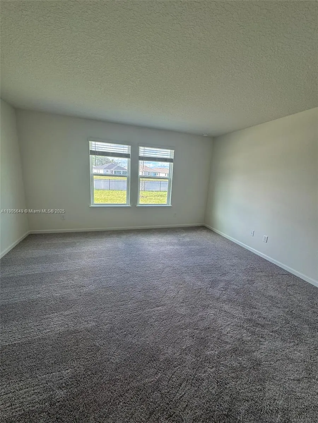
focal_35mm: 14
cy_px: 212
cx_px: 159
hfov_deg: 85.7
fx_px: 171
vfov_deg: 102.1
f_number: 2.2
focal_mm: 2.22
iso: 40
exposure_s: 1/120
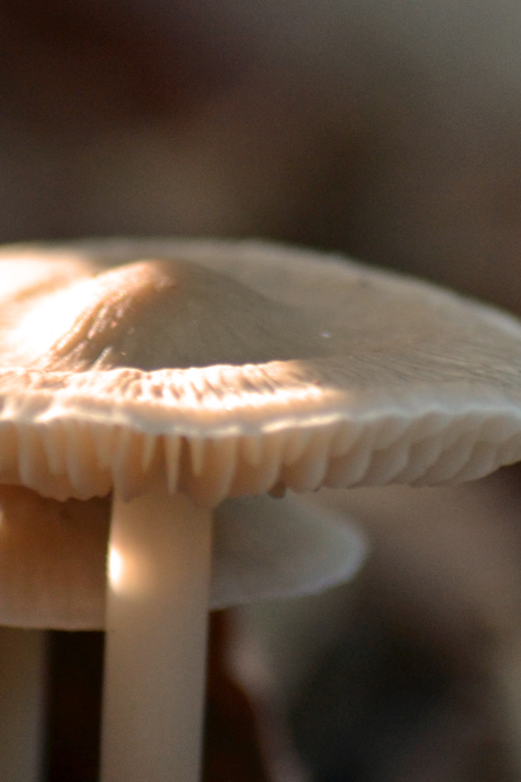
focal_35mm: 859
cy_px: 300
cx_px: 281
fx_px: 18650
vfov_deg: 2.4
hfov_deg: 1.6
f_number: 6.3
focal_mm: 190
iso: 450
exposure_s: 1/15
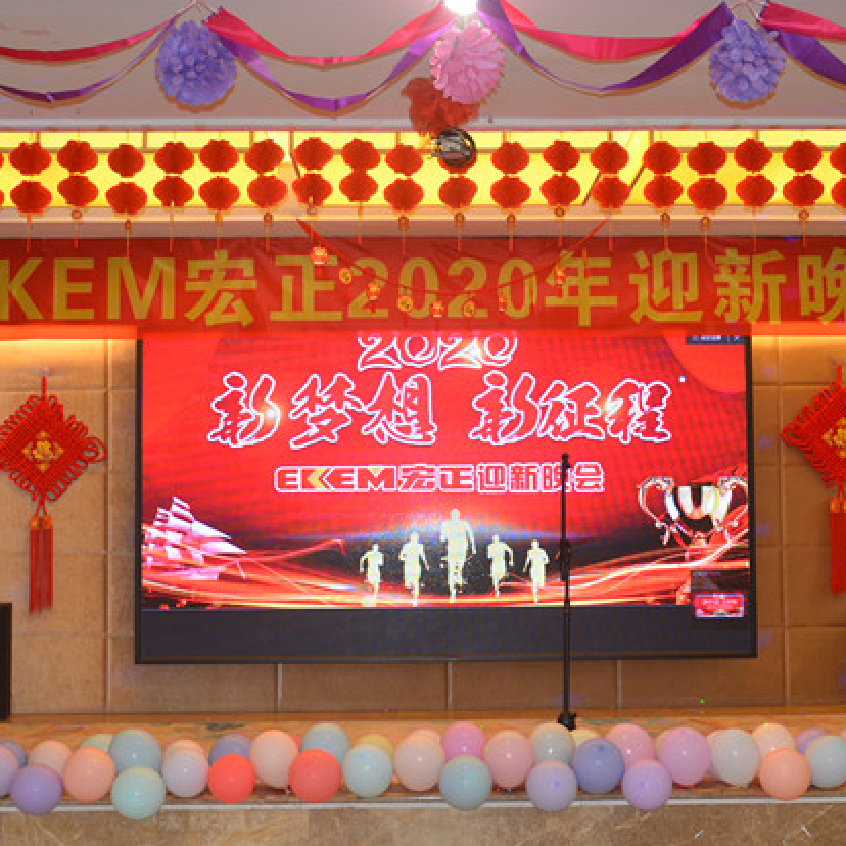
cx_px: 478
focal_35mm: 59
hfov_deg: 29.0
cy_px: 416
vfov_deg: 29.1
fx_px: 1631
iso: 500
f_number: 3.8
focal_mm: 24
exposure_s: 1/60
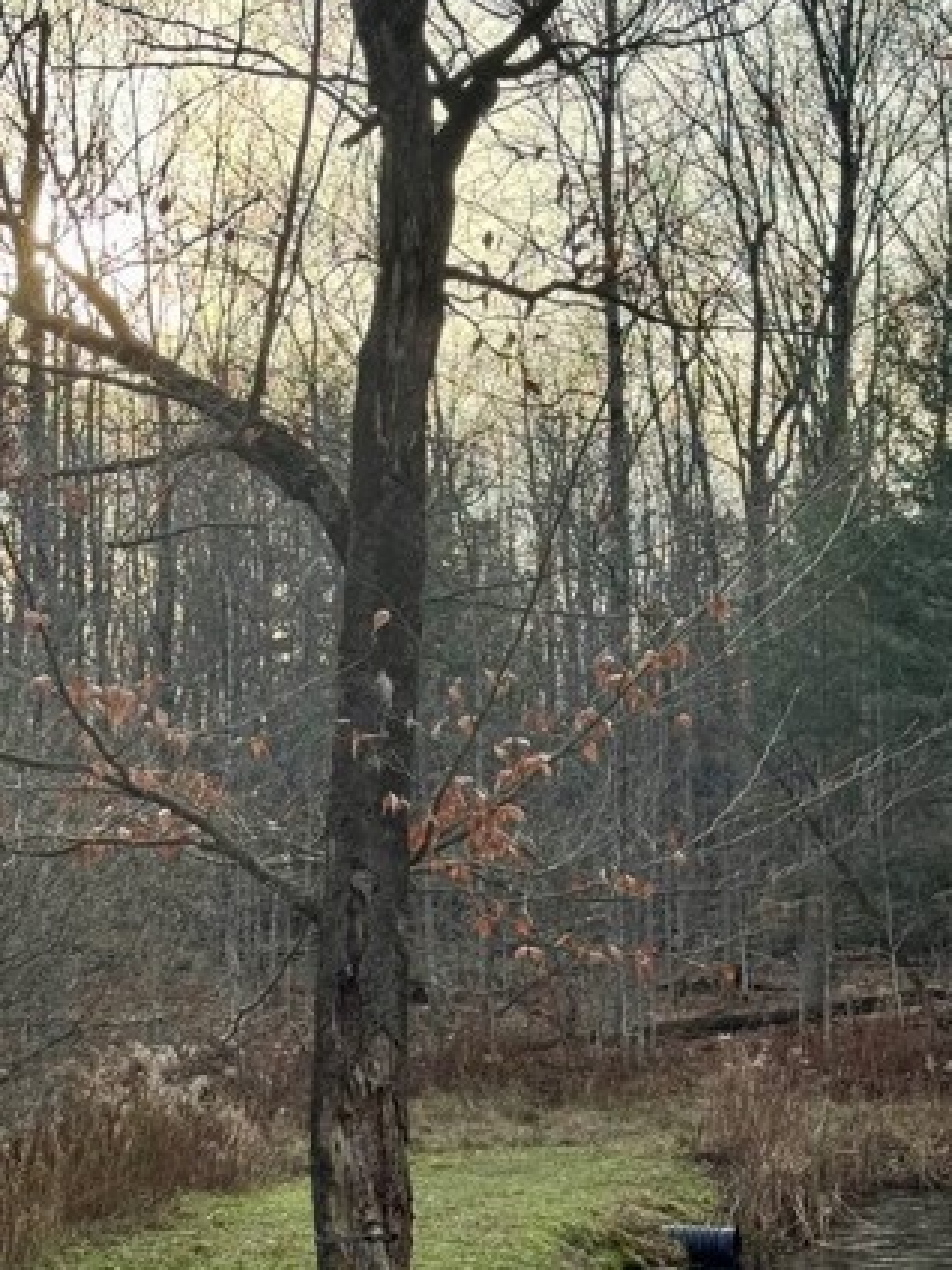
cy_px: 821
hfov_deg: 17.0
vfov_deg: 22.4
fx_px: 3190
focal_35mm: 87
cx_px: 476
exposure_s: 1/1403
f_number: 1.78
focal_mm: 6.76
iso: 80
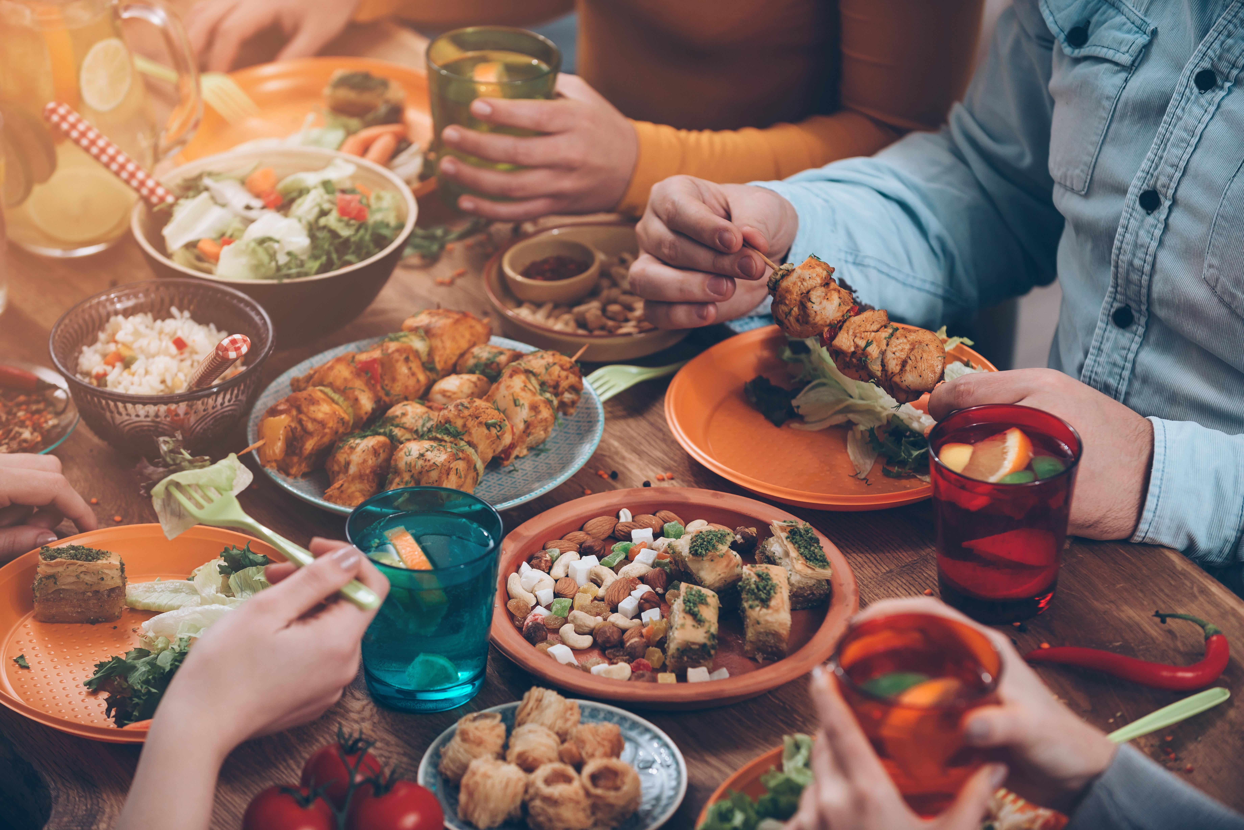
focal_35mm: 120
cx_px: 622
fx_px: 4148
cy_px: 415
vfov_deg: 11.4
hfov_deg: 17.1
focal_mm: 120
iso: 320
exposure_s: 1/50
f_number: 4
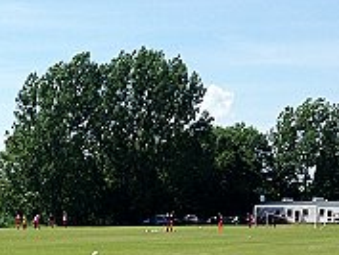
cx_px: 100
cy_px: 366
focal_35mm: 112
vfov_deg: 12.7
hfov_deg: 17.5
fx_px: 1098
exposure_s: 1/1748
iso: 50
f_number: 2.4
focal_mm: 4.12
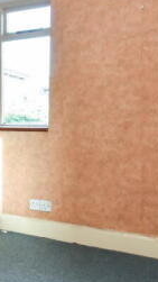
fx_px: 306
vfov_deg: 49.3
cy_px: 125
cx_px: -18
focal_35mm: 41
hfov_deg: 26.5
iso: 800
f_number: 4.5
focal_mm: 10
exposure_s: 1/160
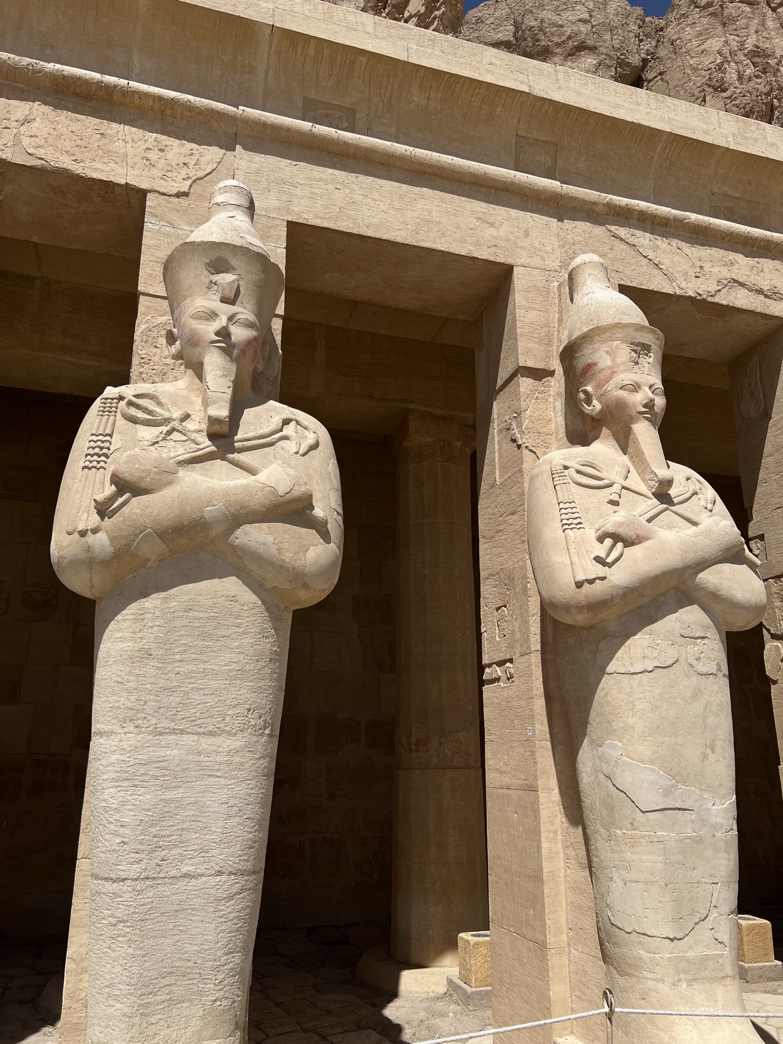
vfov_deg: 67.3
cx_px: 392
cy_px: 522
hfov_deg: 53.1
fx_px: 784
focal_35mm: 26
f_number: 1.5
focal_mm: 5.7
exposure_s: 1/9434
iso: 50
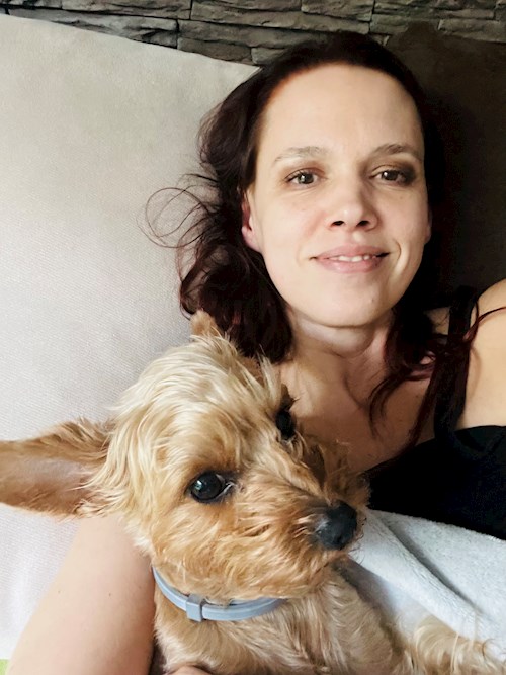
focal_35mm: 30
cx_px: 253
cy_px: 338
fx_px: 585
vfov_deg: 60.0
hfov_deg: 46.8
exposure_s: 1/15
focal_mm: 2.71
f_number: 2.2
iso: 800
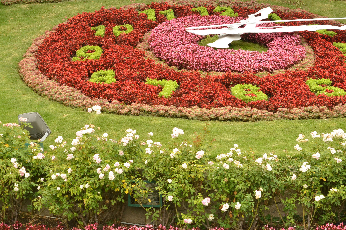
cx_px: 220
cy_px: 79
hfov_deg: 28.1
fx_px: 689
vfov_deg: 19.0
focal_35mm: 72
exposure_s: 1/350
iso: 400
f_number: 5.6
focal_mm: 35
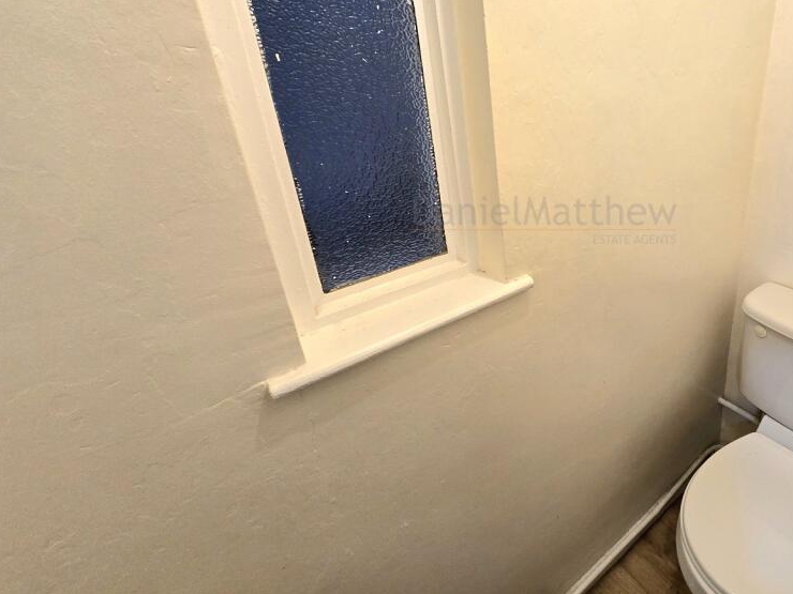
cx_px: 543
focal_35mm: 18
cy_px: 219
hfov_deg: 84.0
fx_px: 412
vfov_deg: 70.3
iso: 200
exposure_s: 1/50
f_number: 2.2
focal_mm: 2.2
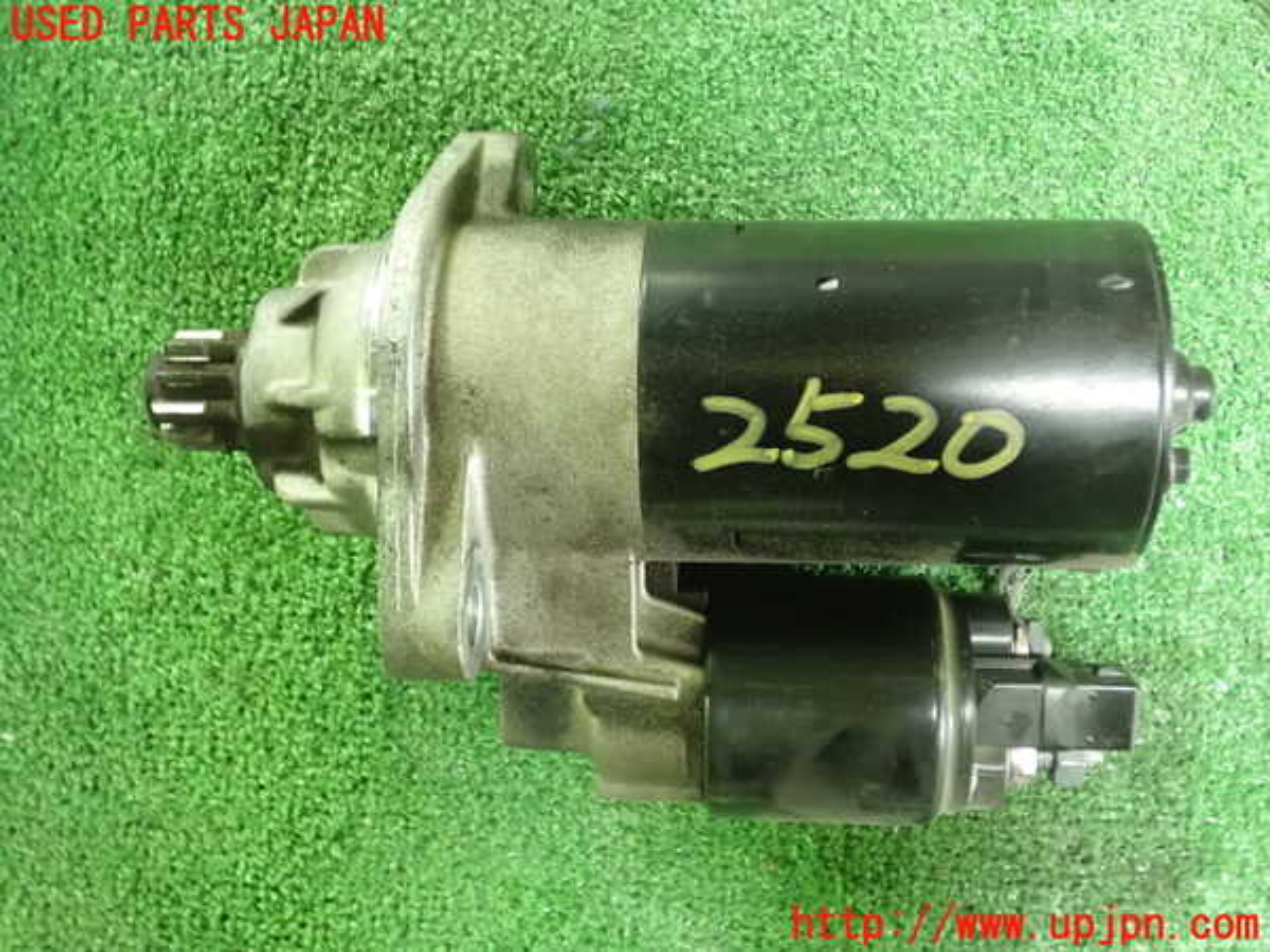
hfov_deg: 52.6
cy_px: 476
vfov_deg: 40.7
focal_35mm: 35
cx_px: 635
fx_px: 1284
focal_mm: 6.42
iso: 1600
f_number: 2.6
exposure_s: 1/30
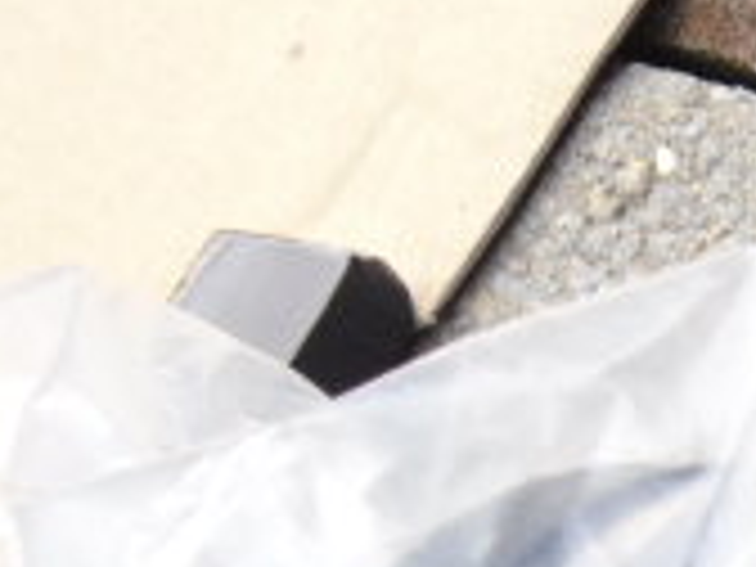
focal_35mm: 145
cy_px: 986
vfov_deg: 9.8
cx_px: 1426
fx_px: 3167
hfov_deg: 12.3
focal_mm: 6.9
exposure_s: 1/100
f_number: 3.9
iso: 200
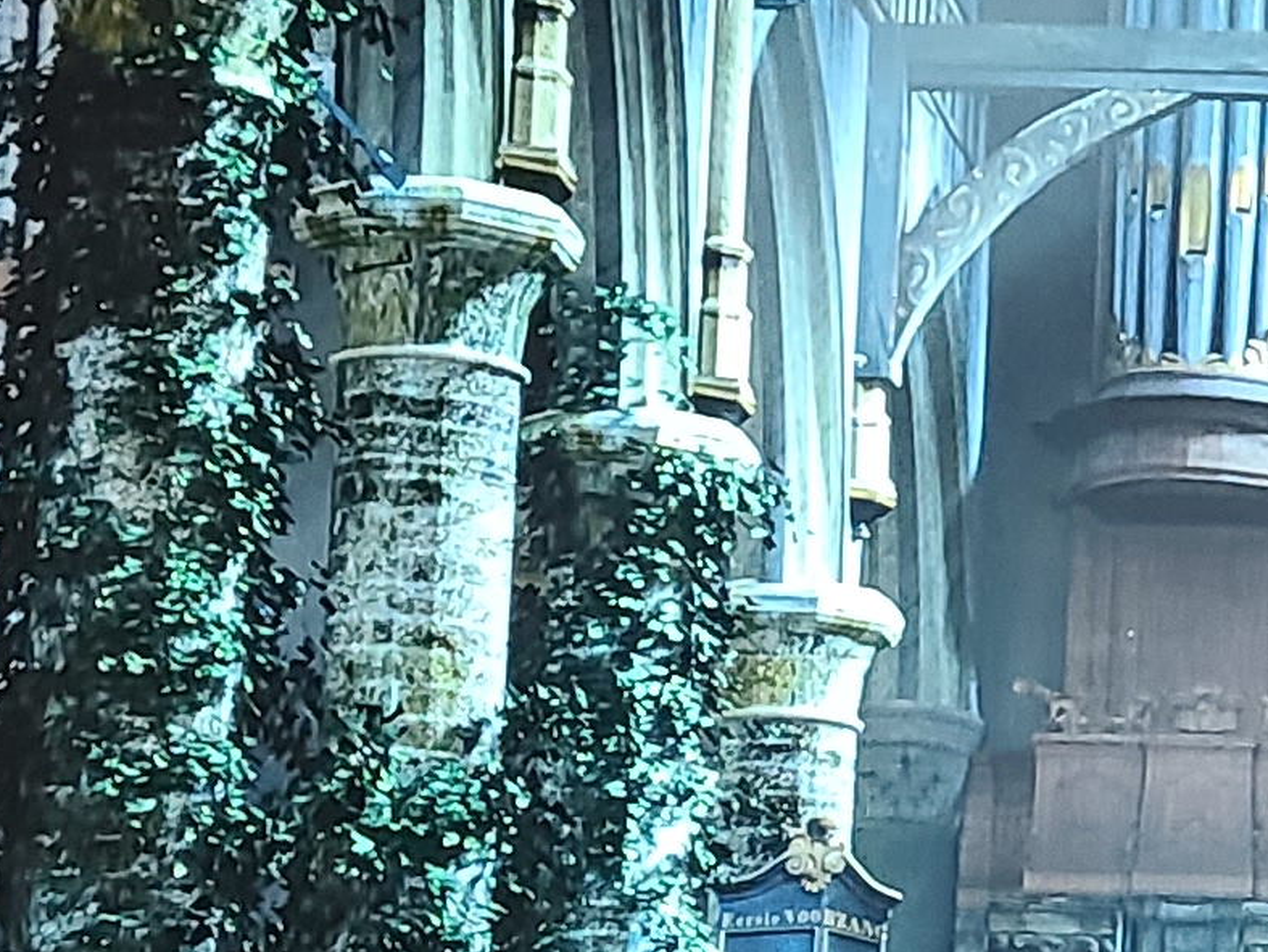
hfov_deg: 14.9
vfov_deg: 11.6
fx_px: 4654
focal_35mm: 127
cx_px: 1614
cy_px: 912
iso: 200
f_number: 1.8
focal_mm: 7
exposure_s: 1/39
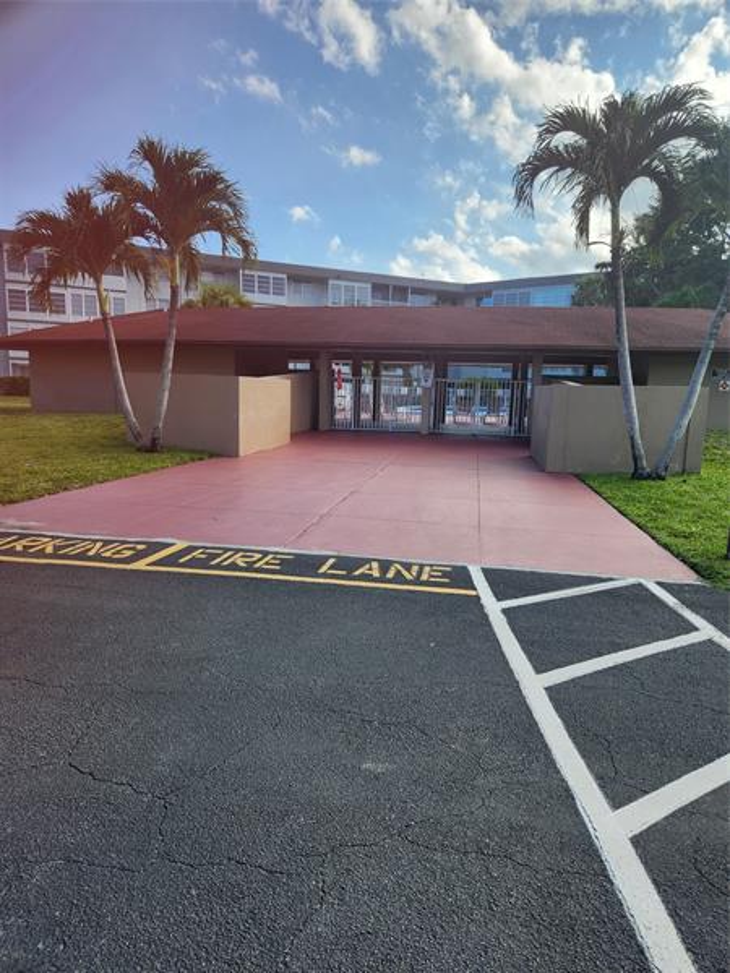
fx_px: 647
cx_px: 365
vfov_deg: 73.9
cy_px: 486
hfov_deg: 58.9
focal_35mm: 23
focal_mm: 5.4
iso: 20
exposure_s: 1/970
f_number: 1.8
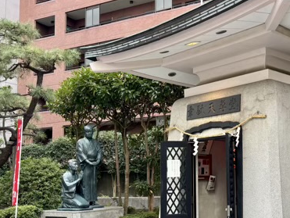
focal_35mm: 49
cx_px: 220
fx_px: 411
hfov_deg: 37.8
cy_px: 136
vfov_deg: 29.6
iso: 64
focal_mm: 5.96
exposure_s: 1/160
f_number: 1.6
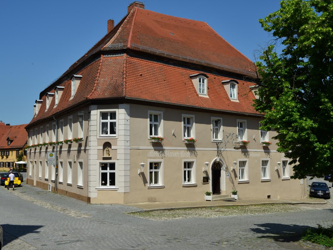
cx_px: 153
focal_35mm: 44
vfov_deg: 32.9
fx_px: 423
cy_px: 124
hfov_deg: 42.9
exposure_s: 1/320
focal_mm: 40
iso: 200
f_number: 13
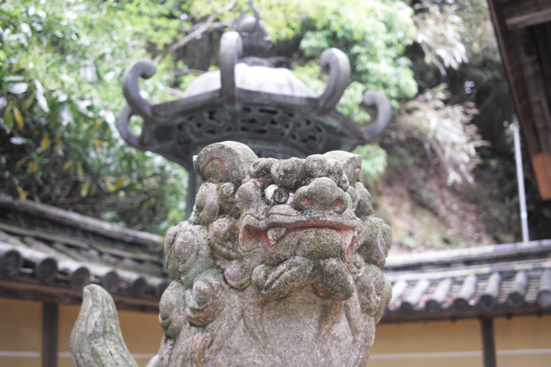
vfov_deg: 32.6
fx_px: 627
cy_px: 184
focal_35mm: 41
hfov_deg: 47.4
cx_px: 276
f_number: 2.8
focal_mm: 24.2
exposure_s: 1/50
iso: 200
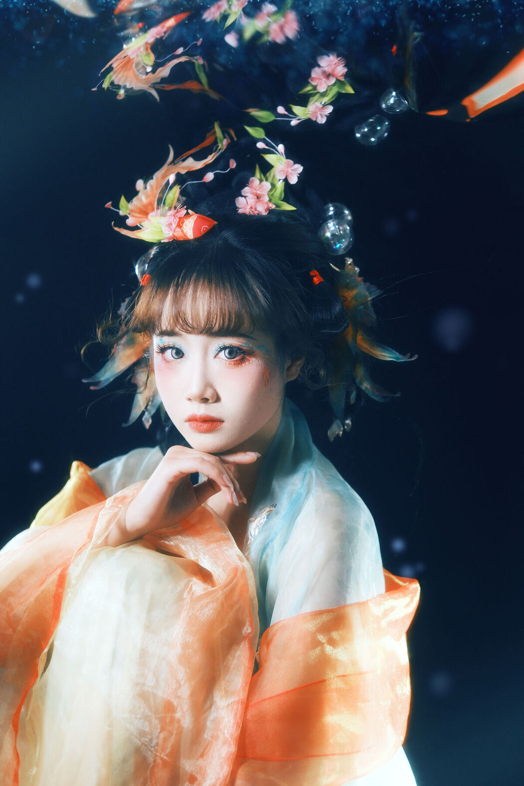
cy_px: 393
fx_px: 1834
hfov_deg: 16.3
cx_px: 262
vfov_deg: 24.2
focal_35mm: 84
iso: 1000
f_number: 1.8
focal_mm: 56
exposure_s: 1/500
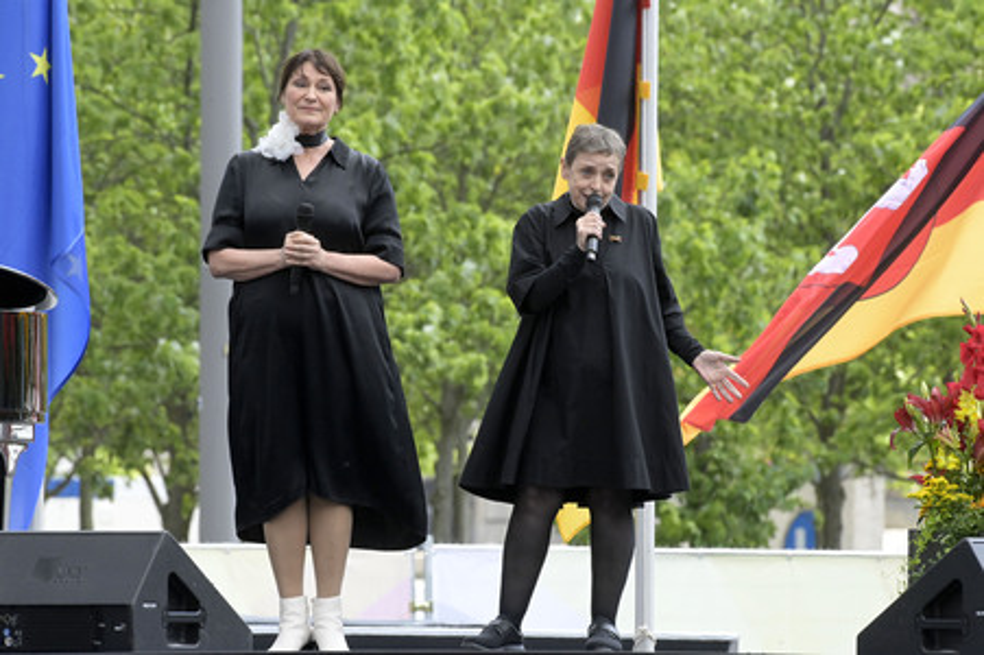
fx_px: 13656
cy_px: 328
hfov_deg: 4.1
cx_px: 492
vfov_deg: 2.7
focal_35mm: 500
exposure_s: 1/500
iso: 4000
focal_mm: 500
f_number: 16
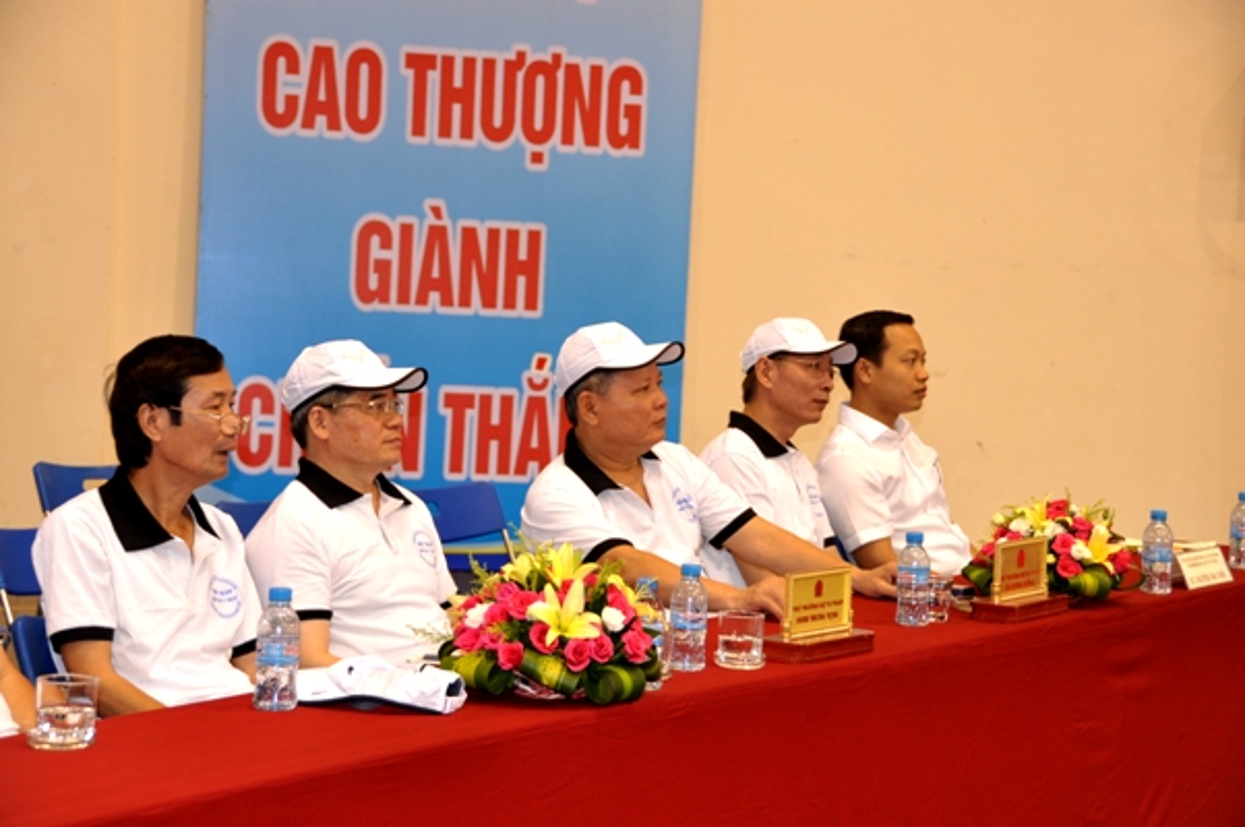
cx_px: 622
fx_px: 2850
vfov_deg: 16.5
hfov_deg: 24.6
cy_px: 414
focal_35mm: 82
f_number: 4.8
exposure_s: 1/8
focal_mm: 55
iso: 200
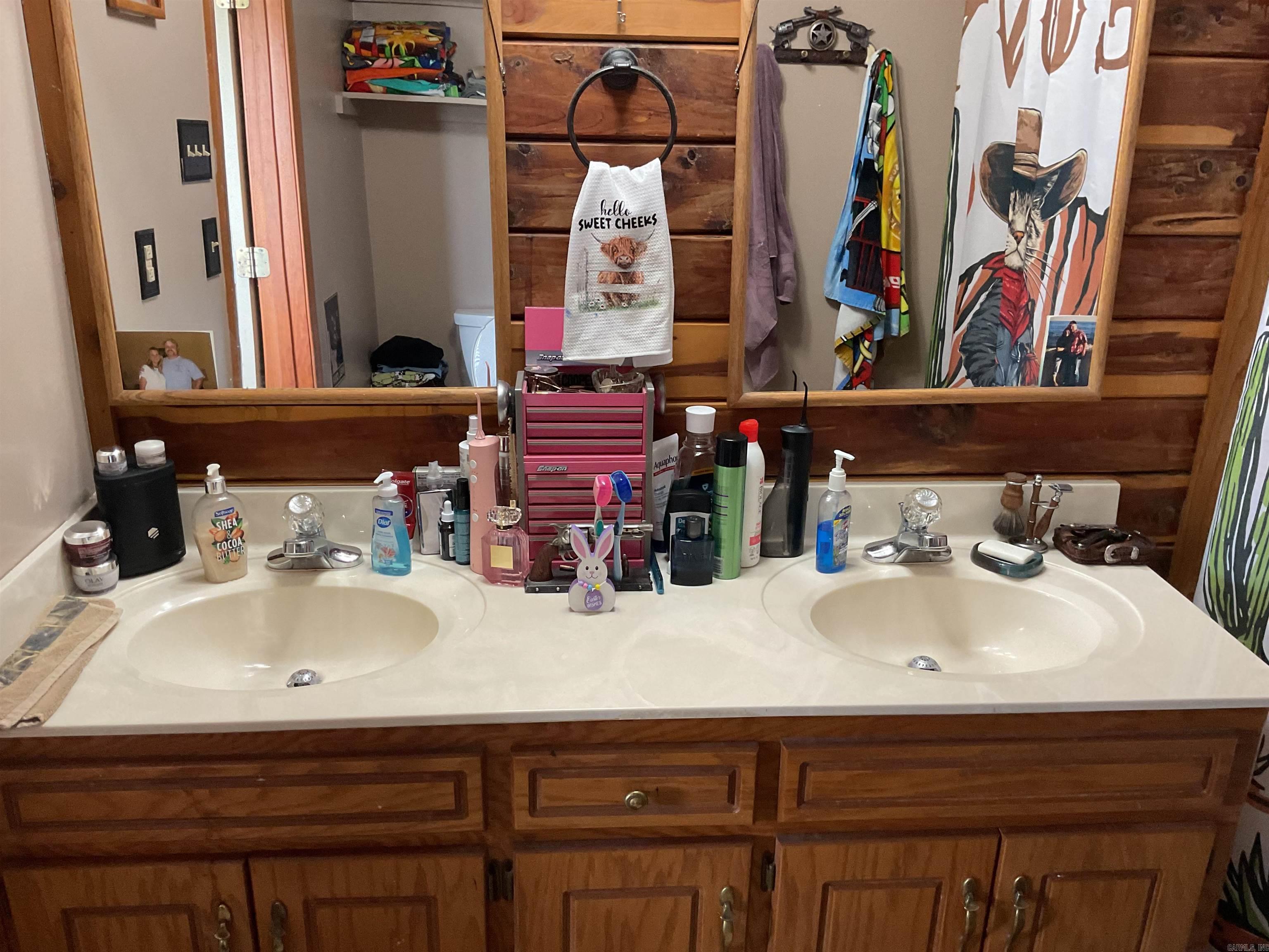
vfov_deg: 48.2
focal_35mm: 29
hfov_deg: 61.7
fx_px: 1063
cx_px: 634
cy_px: 476
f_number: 1.8
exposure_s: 1/60
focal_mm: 3
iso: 160
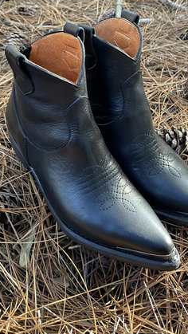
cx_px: 92
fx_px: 319
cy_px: 150
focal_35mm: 36
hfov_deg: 32.9
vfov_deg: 55.2
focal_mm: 4.2
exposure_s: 1/60
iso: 200
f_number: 1.6
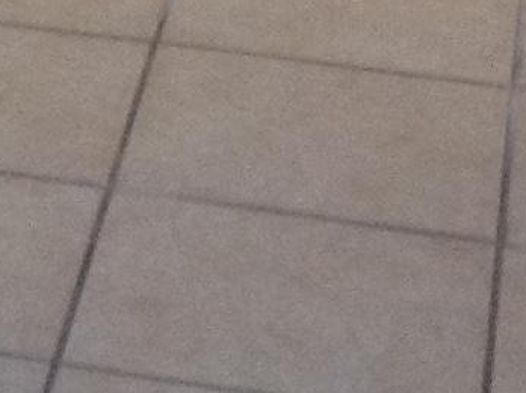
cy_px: -679
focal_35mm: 261
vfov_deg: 5.4
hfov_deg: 7.3
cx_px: -591
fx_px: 3961
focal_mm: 4.28
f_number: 2.4
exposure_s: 1/15
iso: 125
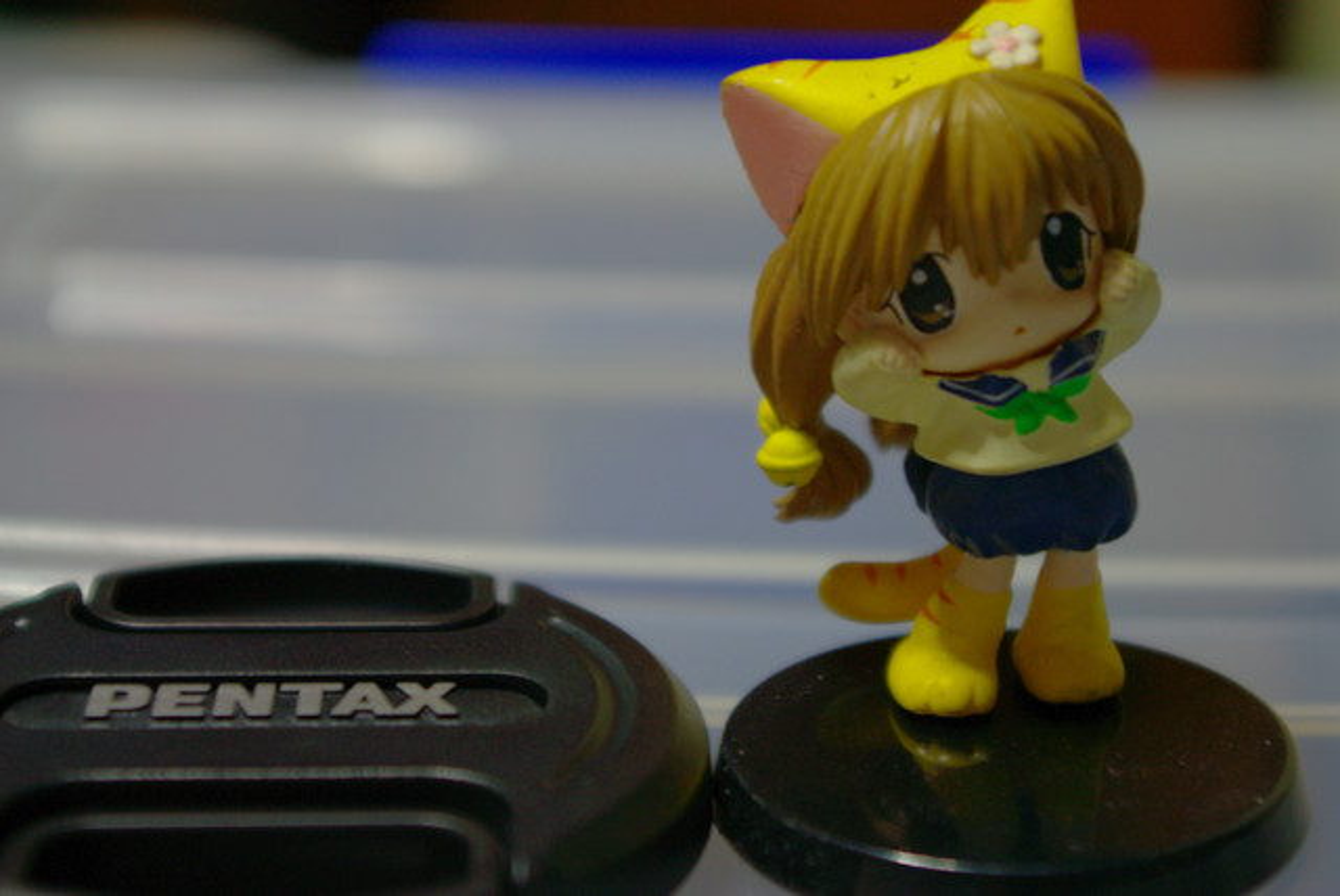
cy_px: 448
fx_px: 3055
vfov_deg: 16.7
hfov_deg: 24.7
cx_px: 670
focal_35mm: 82
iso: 200
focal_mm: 55
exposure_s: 1/3.33
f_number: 5.6
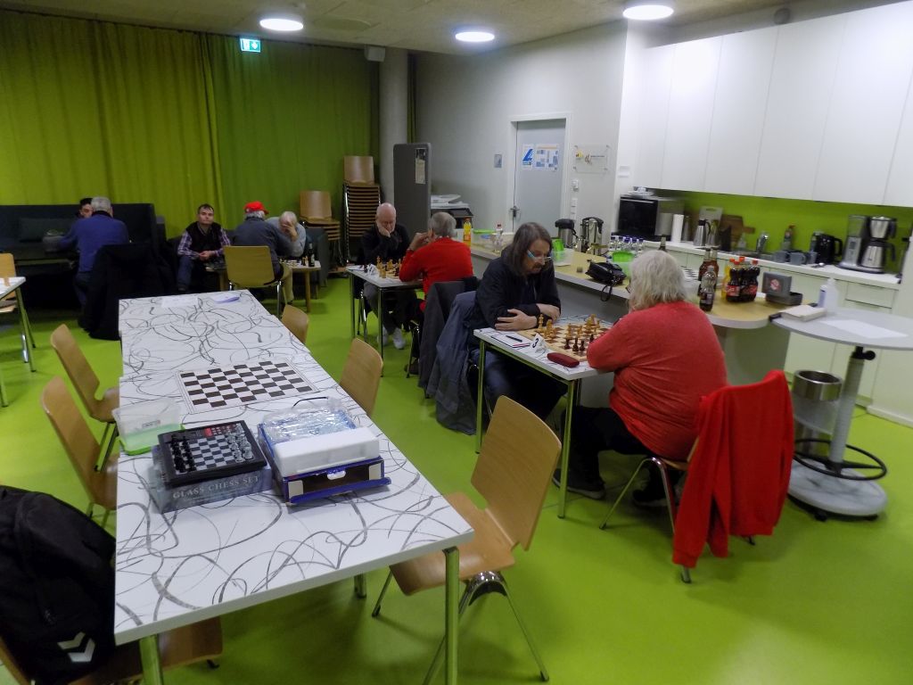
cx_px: 456
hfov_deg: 73.9
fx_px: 607
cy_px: 342
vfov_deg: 58.9
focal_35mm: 23
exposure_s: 1/30
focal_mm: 4
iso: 180
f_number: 3.1
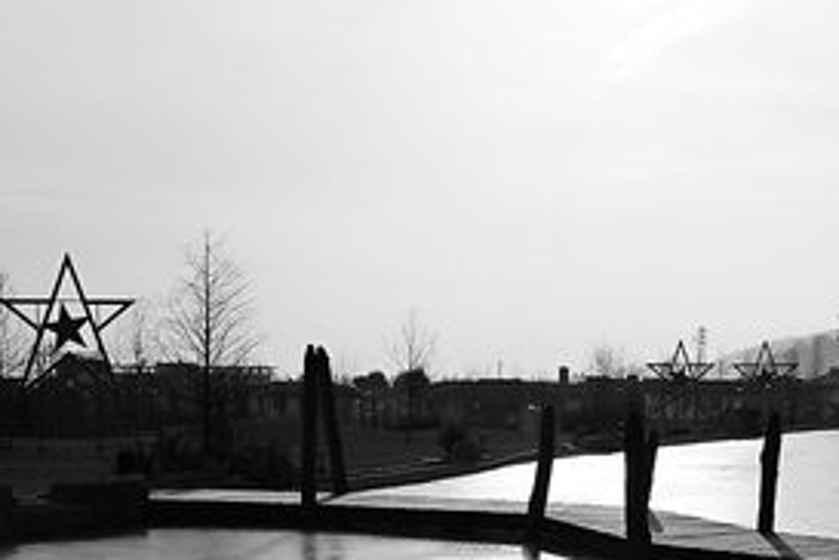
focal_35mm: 79
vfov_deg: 17.1
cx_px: 590
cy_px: 443
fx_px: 1841
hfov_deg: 25.5
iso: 100
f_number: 8
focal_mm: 24
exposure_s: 1/640
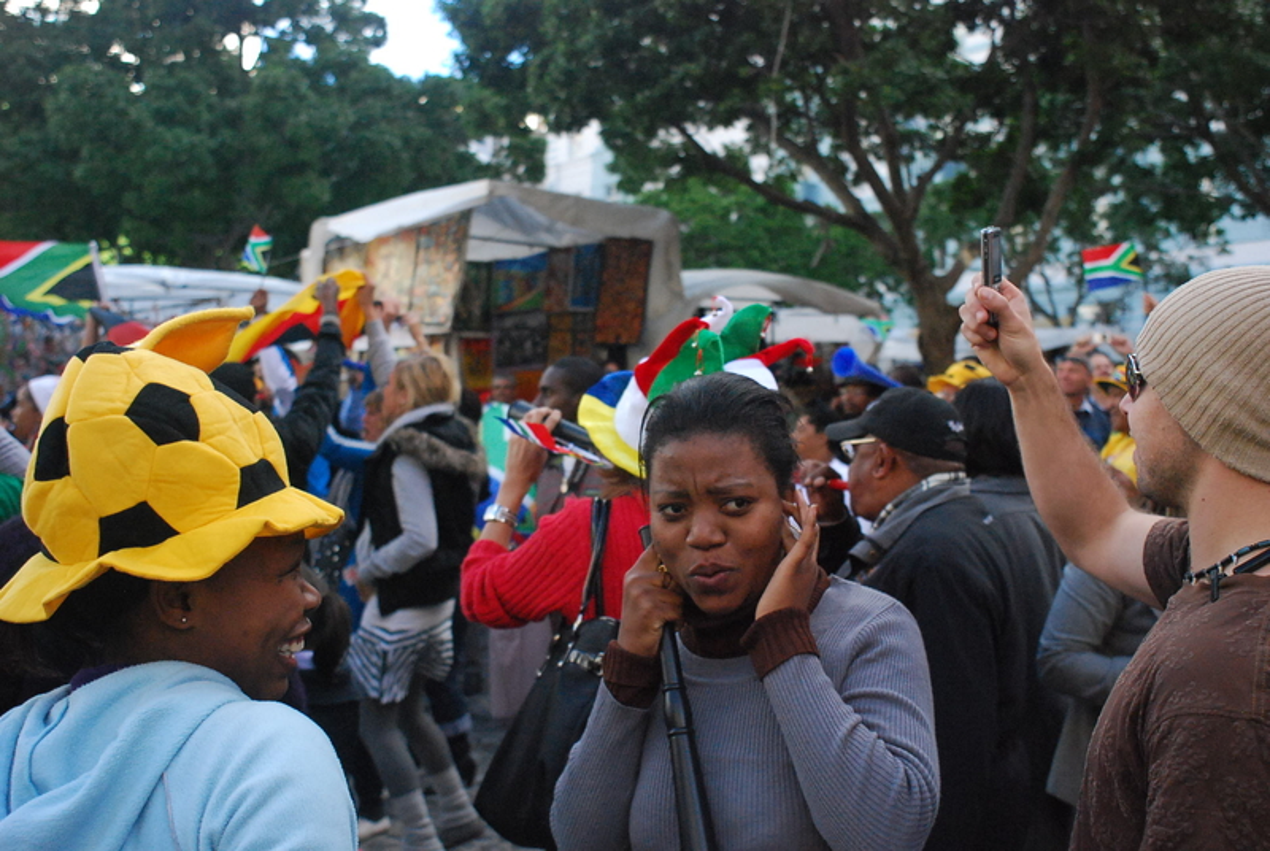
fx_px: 1272
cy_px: 426
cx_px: 635
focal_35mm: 36
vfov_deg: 37.0
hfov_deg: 53.1
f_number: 4
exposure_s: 1/2500
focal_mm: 24
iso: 1600
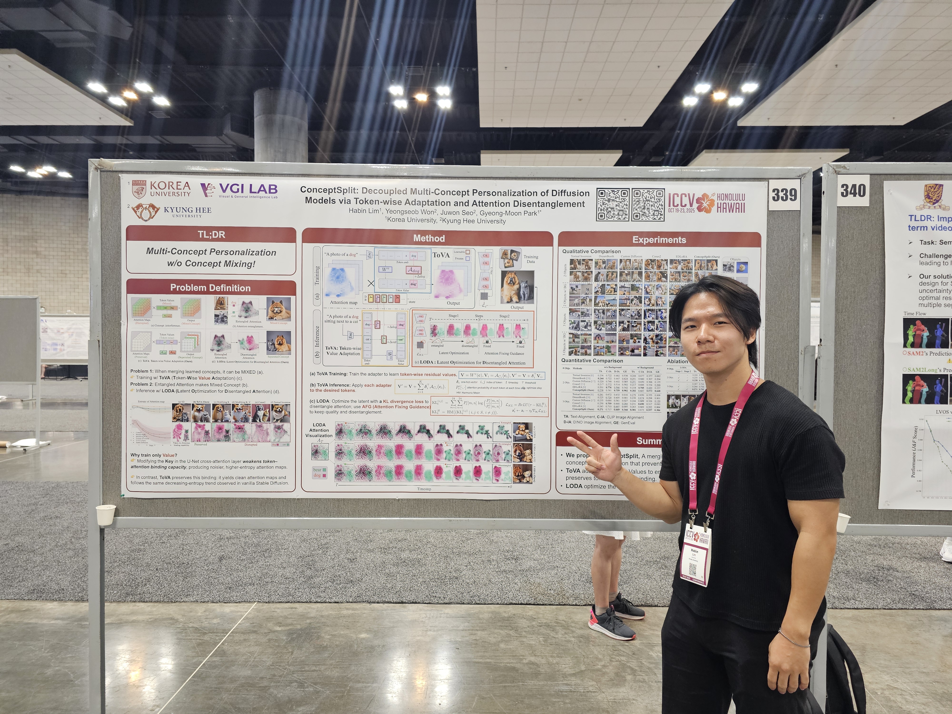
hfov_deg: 73.9
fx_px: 633
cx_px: 476
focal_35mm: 23
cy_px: 357
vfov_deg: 58.9
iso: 500
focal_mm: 6.3
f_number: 1.7
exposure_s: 1/170
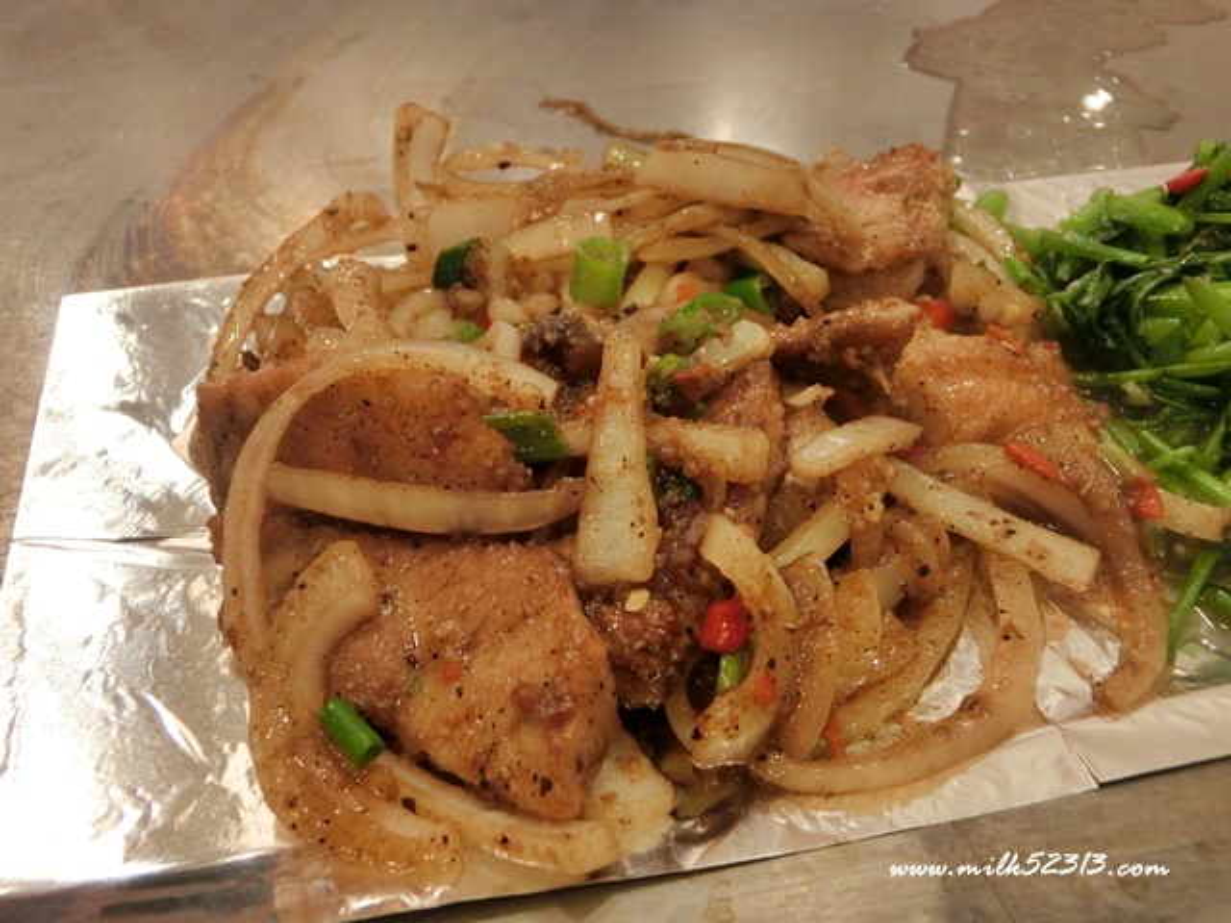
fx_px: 1174
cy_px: 462
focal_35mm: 33
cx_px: 616
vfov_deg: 42.9
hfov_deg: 55.4
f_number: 3.7
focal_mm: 5.93
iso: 200
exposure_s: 1/60
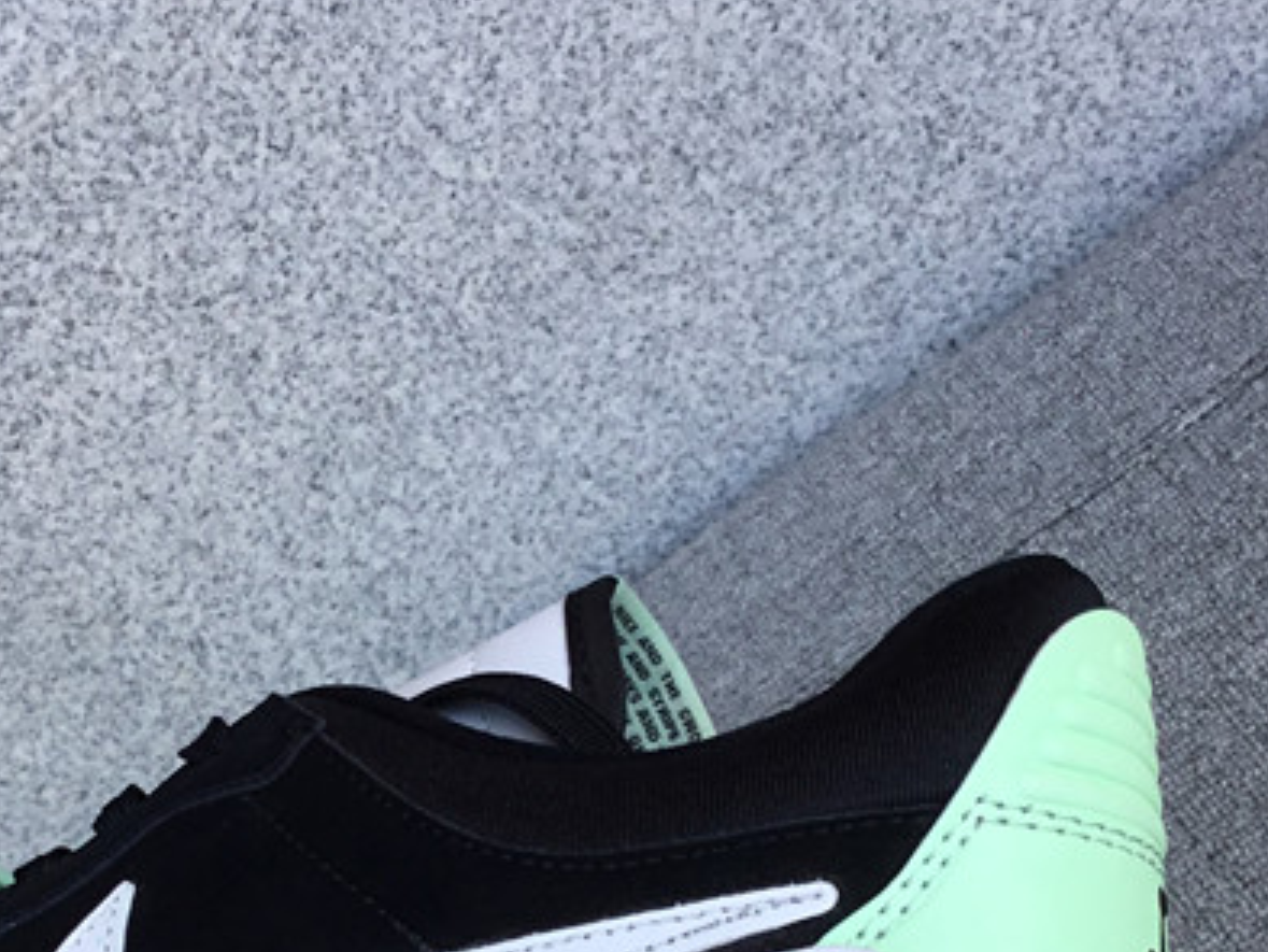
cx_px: 307
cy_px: 915
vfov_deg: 20.2
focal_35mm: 71
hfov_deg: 27.0
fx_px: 2602
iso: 25
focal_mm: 3.3
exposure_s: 1/318
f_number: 2.4
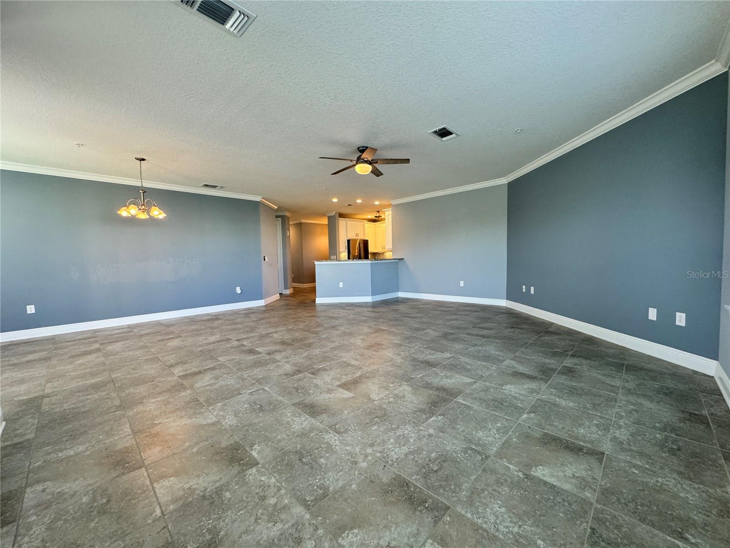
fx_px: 295
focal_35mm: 14
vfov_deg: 85.7
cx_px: 365
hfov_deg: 102.1
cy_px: 274
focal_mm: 2.22
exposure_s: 1/120
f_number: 2.2
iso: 200
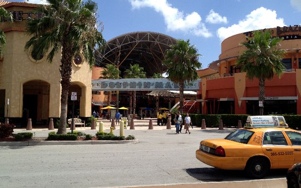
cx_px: 148
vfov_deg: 33.5
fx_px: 312
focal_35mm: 38
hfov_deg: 51.6
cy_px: 90
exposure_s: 1/1783
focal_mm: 4.28
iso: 64
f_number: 2.4
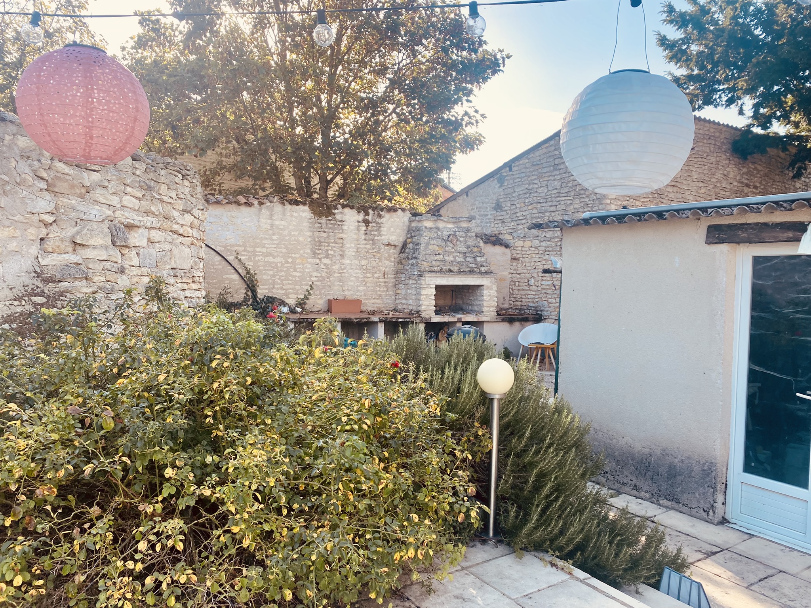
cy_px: 304
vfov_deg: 53.1
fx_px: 609
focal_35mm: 26
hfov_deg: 67.3
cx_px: 406
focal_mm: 4.25
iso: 32
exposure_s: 1/477
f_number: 1.8
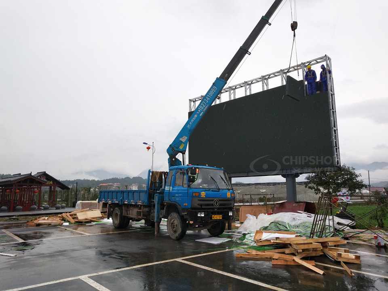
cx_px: 194
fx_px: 336
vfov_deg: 46.8
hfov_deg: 60.0
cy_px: 146
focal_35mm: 30
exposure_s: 1/533
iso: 63
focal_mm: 3.95
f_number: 1.8
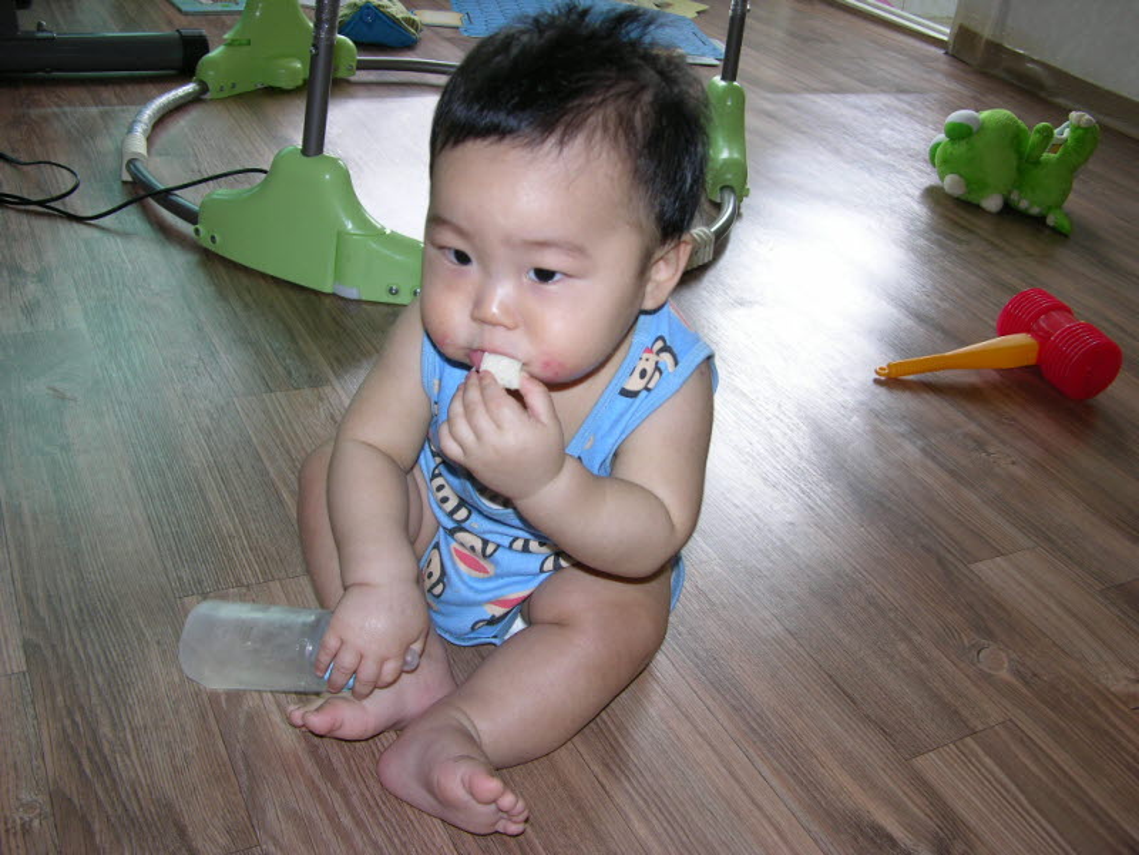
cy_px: 428
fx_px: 1152
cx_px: 570
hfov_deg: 52.6
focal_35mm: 35
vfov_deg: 40.7
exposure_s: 1/30
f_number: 2.8
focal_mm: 8.9
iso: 50
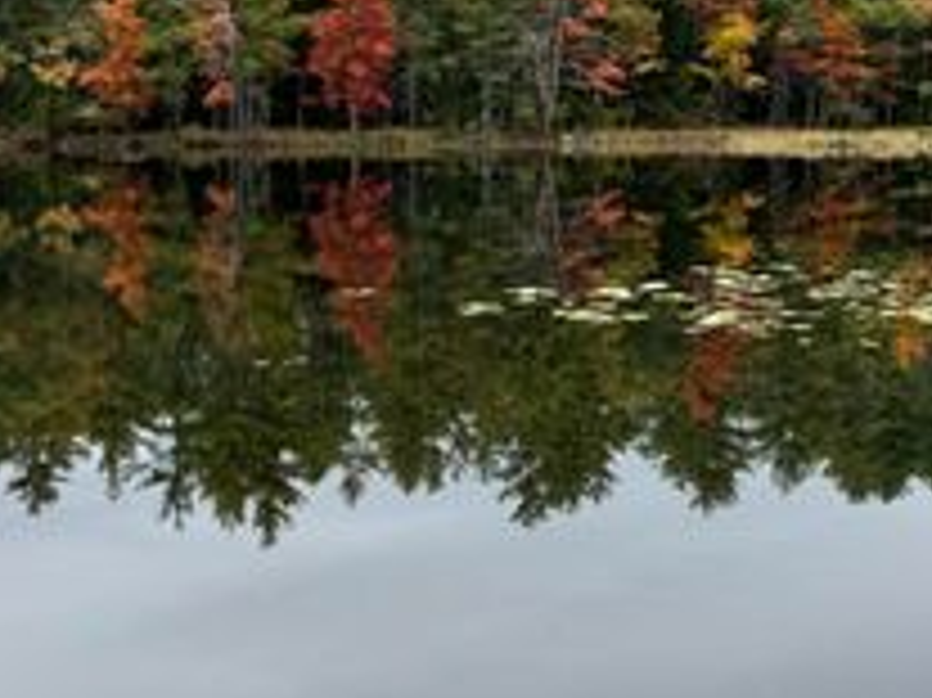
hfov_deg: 33.2
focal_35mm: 58
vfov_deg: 25.1
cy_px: 232
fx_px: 1561
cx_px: 437
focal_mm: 6.76
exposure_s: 1/853
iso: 80
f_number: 1.78
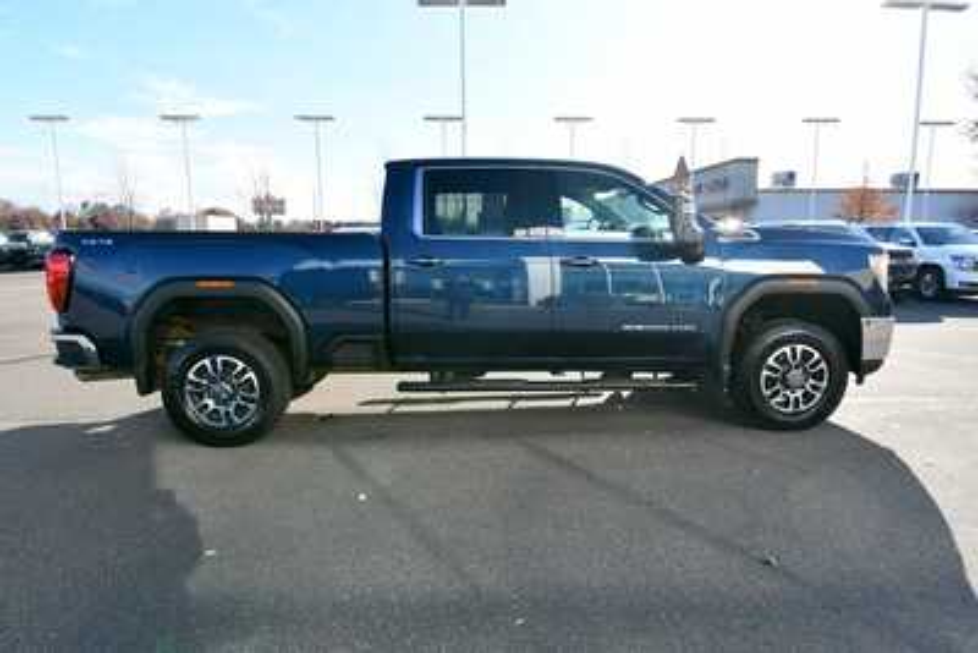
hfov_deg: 81.2
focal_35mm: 21
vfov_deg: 59.5
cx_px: 489
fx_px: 571
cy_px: 326
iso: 200
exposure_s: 1/250
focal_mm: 14
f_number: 8
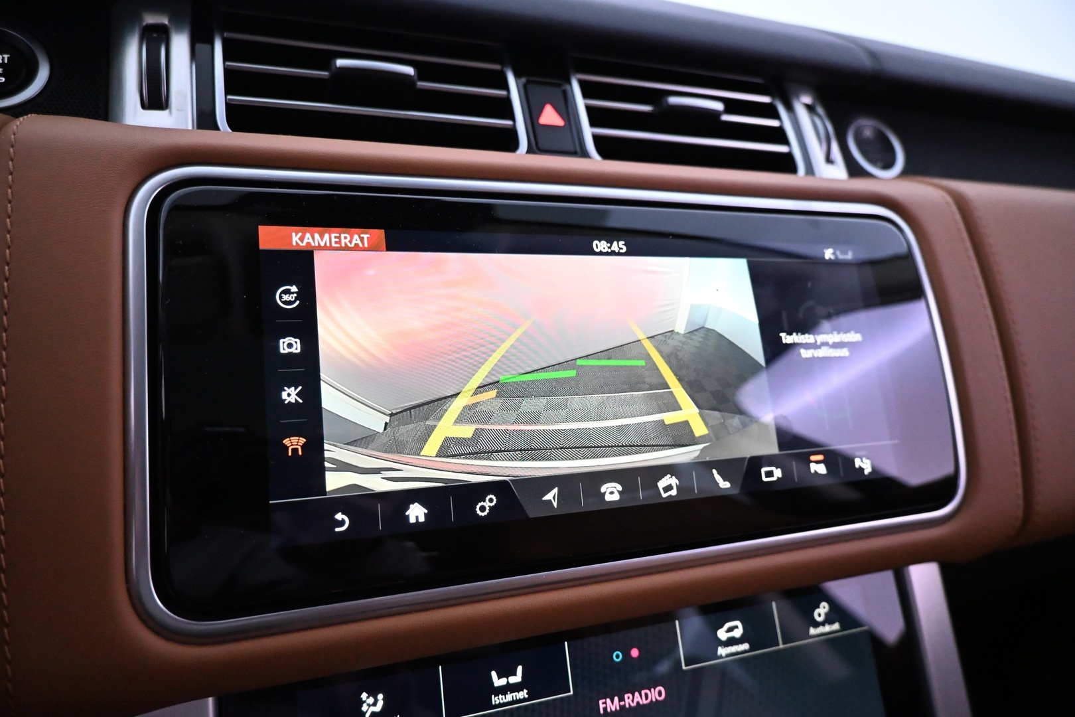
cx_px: 538
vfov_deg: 53.1
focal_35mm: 24
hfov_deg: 73.7
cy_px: 358
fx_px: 717
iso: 4000
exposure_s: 1/60
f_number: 3.5
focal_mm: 16
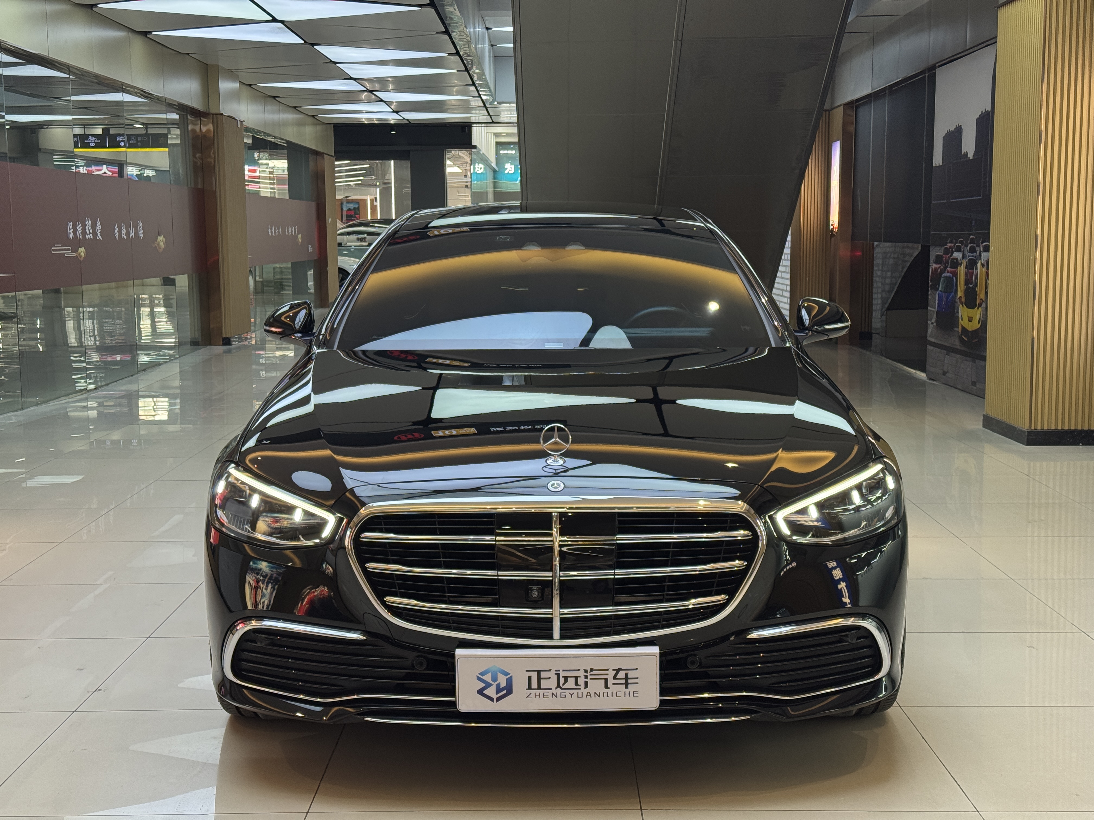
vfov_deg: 30.3
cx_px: 547
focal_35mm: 48
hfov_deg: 39.7
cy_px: 410
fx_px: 1517
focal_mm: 6.76
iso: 160
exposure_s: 1/102
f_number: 1.78
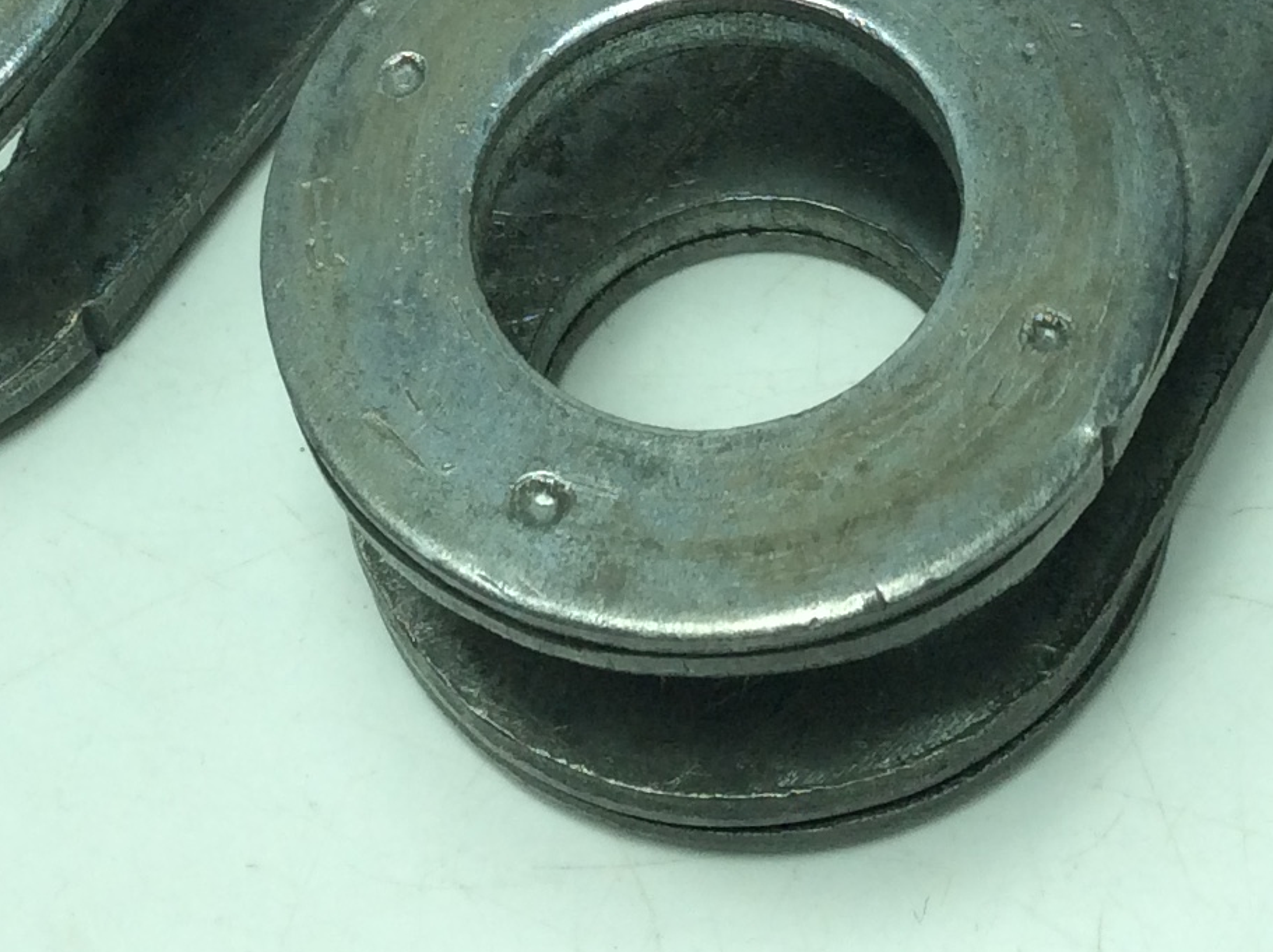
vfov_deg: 15.6
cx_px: 565
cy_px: -203
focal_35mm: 91
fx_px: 3343
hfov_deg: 21.6
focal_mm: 3.3
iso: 32
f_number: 2.4
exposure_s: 1/465
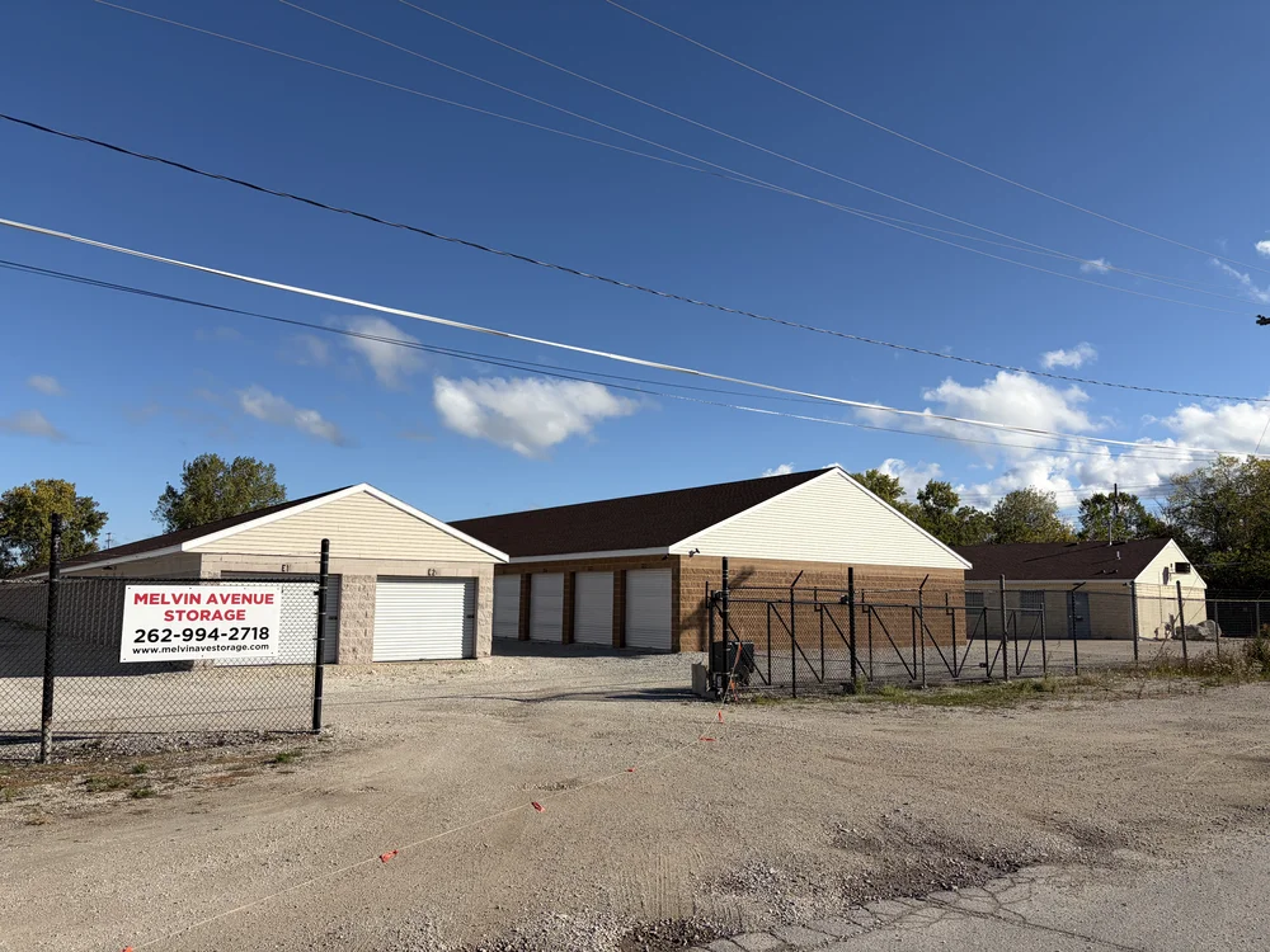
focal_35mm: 26
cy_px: 476
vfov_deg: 53.1
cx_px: 635
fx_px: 954
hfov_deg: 67.3
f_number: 1.6
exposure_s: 1/6993
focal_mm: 5.96
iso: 64
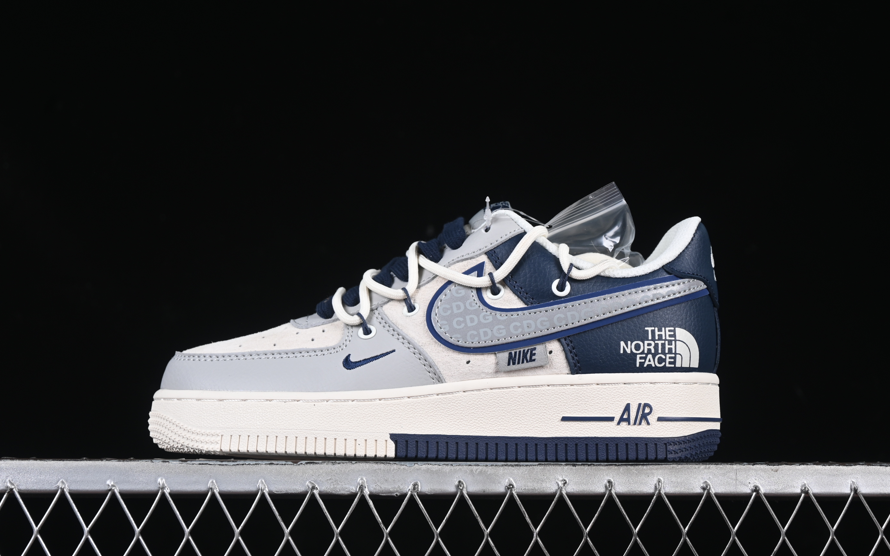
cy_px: 275
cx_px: 447
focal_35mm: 77
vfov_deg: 16.9
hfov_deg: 26.8
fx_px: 1868
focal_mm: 50
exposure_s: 1/80
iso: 160
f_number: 7.1
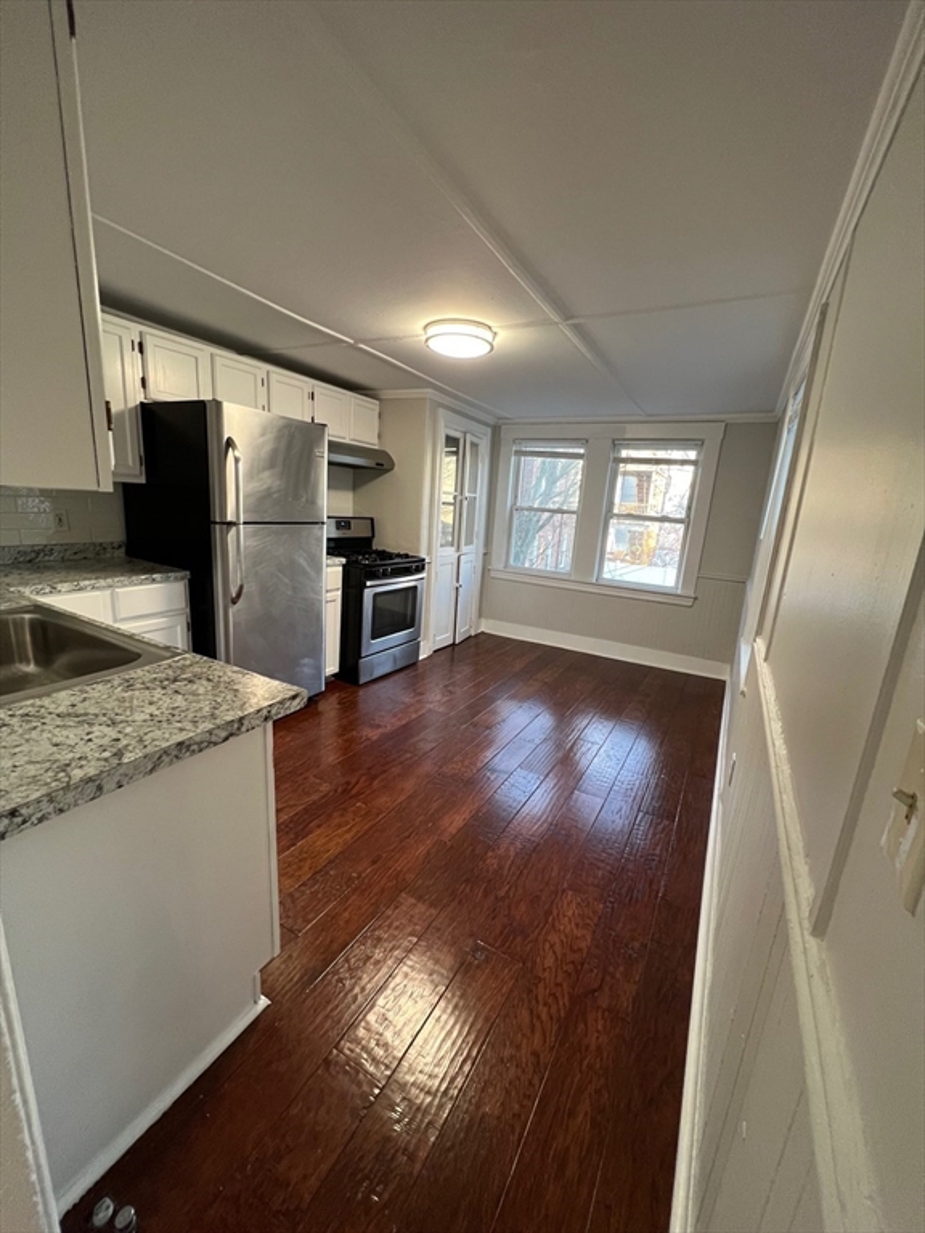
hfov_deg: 89.9
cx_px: 462
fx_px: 463
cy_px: 616
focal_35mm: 13
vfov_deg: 106.2
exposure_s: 1/60
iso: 200
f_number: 1.8
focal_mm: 1.57
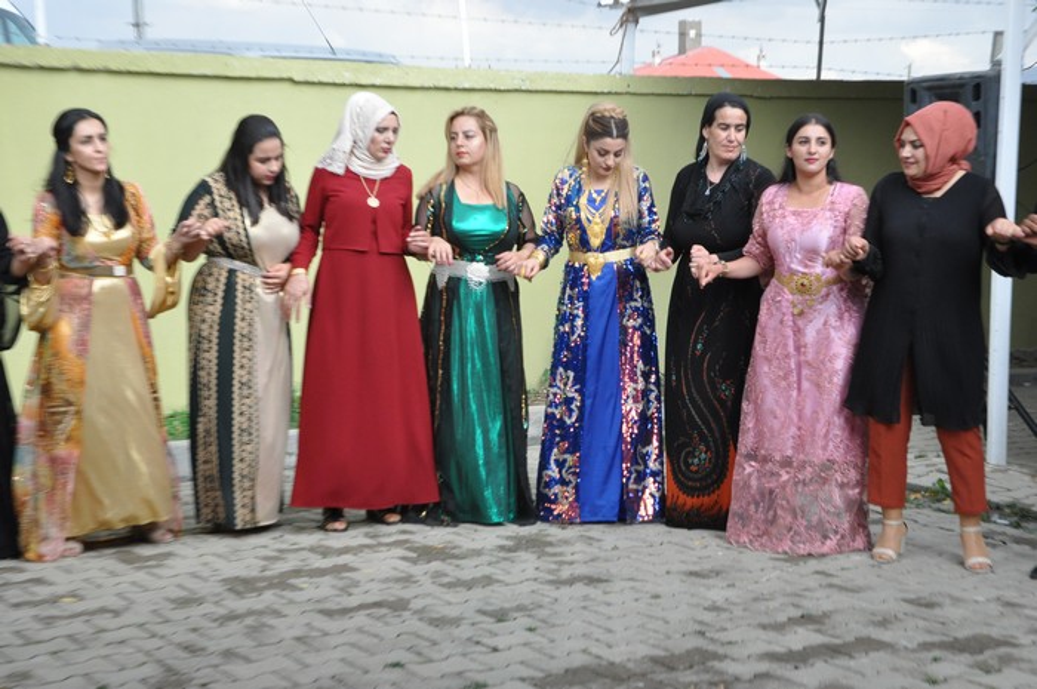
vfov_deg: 23.7
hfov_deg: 35.1
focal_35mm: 57
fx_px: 1640
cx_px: 518
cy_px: 344
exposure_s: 1/160
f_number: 13
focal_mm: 38
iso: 1250
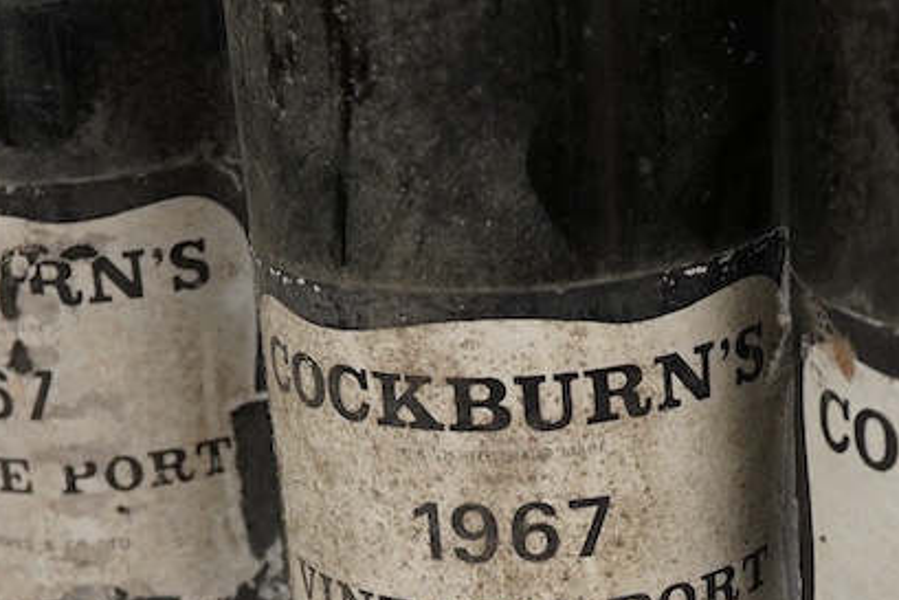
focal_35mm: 99
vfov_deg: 13.6
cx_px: 556
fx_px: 2473
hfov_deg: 20.6
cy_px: 604
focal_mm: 30
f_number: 9
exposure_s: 1/125
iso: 1250
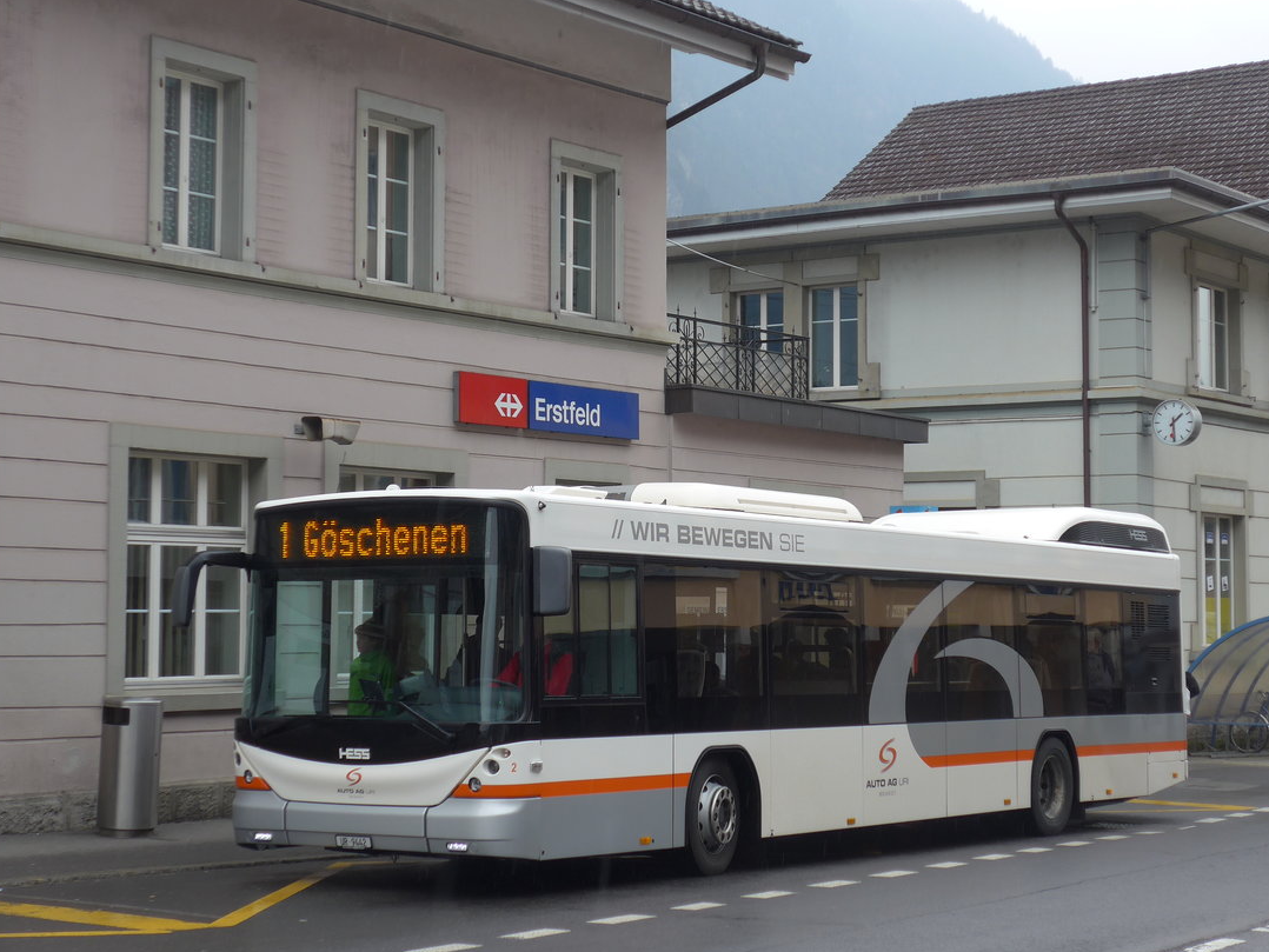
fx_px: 2530
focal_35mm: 69
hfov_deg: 28.2
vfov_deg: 21.3
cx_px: 675
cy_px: 431
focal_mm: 12.7
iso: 80
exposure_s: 1/200
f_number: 3.7
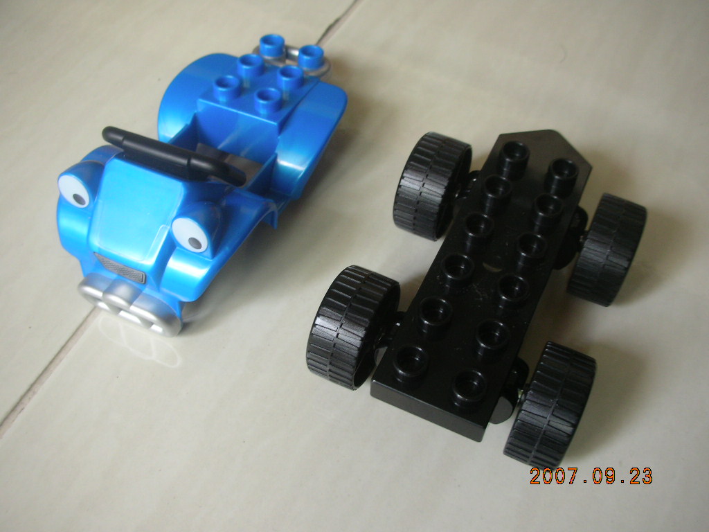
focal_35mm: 35
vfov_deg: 40.7
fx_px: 717
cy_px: 266
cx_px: 354
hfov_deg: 52.6
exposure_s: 1/8
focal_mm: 5.8
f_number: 3
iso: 50
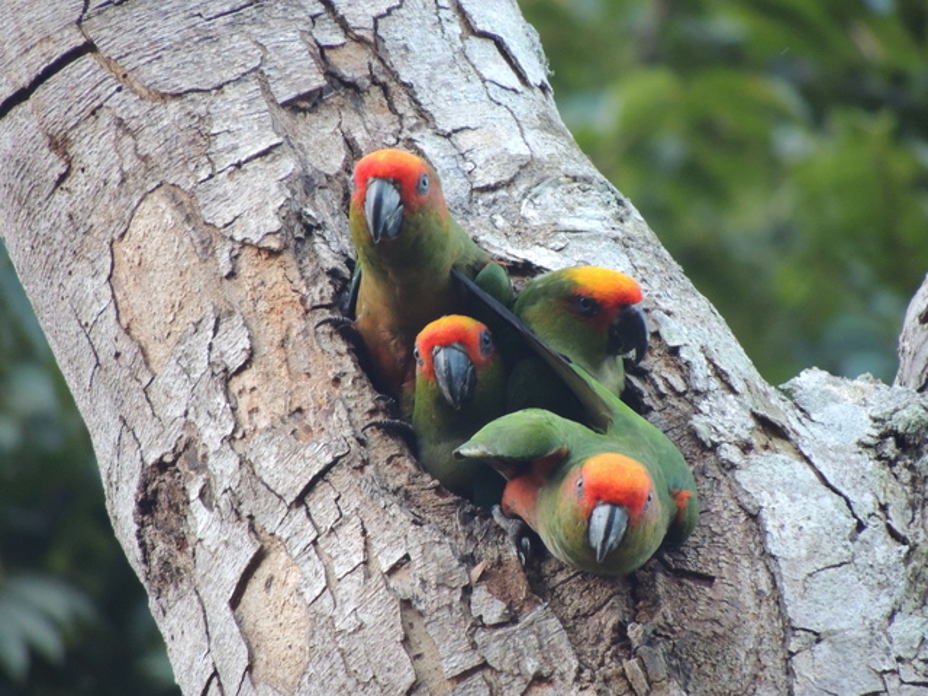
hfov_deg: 2.0
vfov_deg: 1.5
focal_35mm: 1000
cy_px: 348
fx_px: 26808
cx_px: 464
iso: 800
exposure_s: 1/60
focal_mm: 180
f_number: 5.9
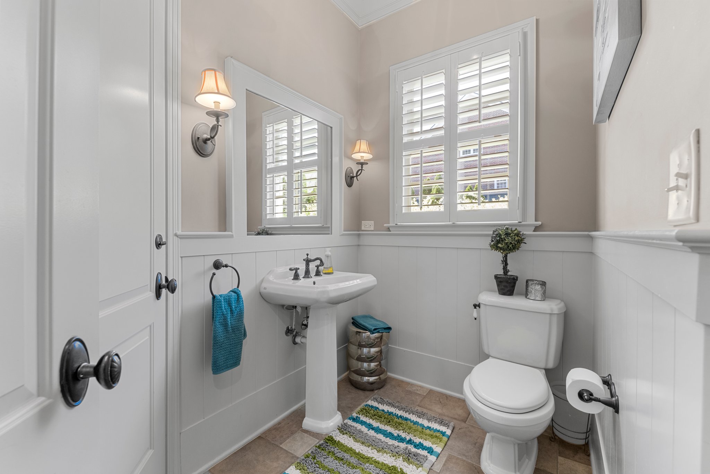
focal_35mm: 15
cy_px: 237
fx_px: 296
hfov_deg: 100.4
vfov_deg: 77.3
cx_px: 355
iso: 400
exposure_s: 1/3
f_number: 7.1
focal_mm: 15
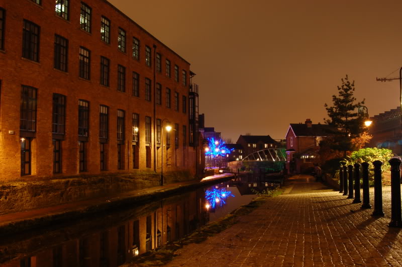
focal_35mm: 34
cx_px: 201
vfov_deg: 38.3
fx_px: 385
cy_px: 134
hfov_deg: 55.2
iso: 200
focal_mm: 23
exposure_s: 30
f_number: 18
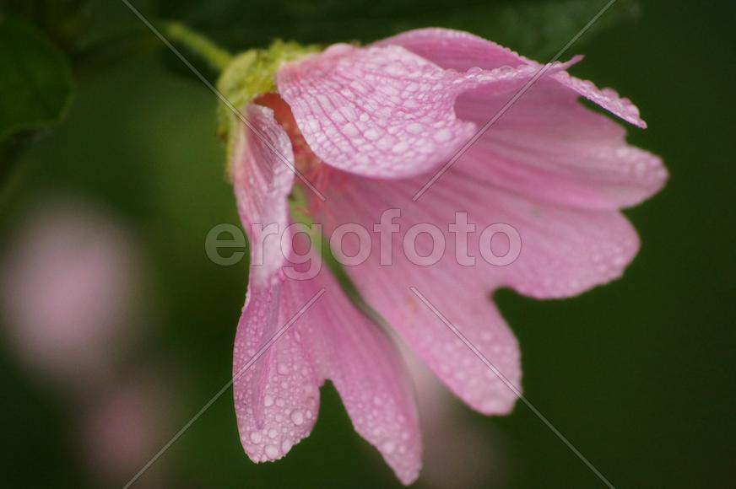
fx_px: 6129
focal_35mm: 300
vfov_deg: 4.6
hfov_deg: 6.9
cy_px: 244
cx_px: 368
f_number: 8
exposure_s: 1/320
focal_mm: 200
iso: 2000
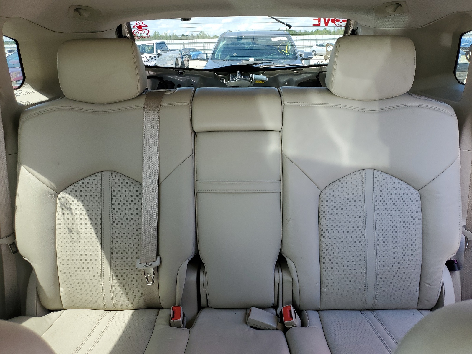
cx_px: 236
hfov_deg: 67.3
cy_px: 177
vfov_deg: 53.1
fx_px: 355
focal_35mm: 26
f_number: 1.5
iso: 50
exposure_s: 1/169
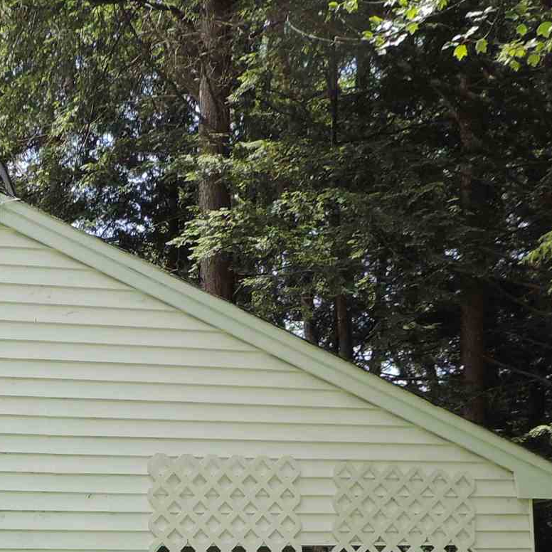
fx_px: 1515
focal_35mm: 84
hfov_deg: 19.9
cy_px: 602
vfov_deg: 19.8
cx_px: -18
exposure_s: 1/400
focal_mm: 4.3
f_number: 3
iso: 80
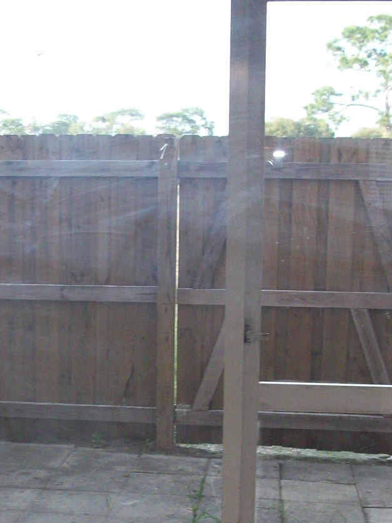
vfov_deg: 29.6
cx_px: 140
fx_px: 981
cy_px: 346
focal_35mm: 65
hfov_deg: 22.5
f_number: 2.8
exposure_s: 1/83
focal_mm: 5.7
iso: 160
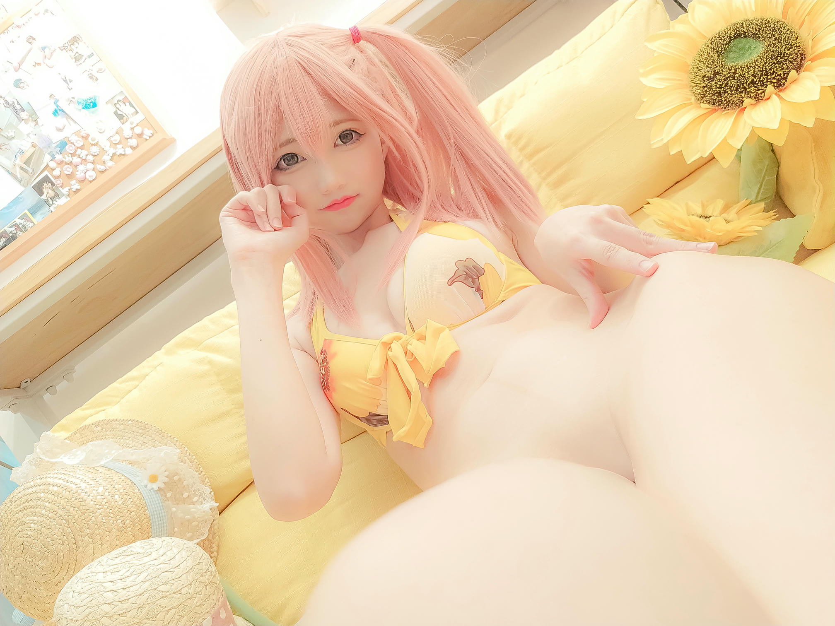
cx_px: 418
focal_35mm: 25
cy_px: 313
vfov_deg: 54.9
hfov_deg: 69.4
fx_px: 603
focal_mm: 4.36
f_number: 1.8
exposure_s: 1/25
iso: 125
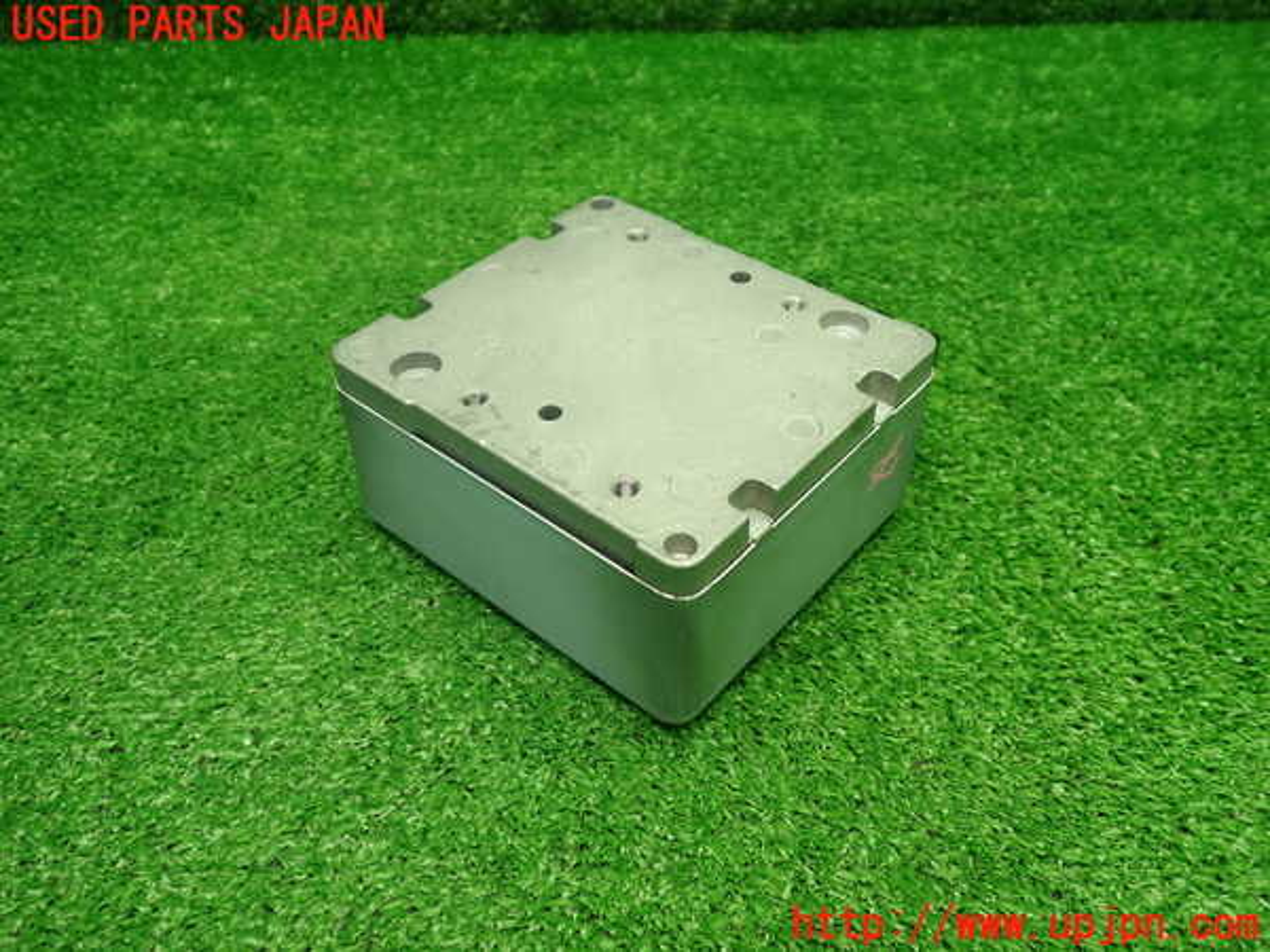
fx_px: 1101
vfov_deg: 46.8
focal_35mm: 30
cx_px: 635
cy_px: 476
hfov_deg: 60.0
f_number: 2.3
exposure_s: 1/50
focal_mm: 5.4
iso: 200
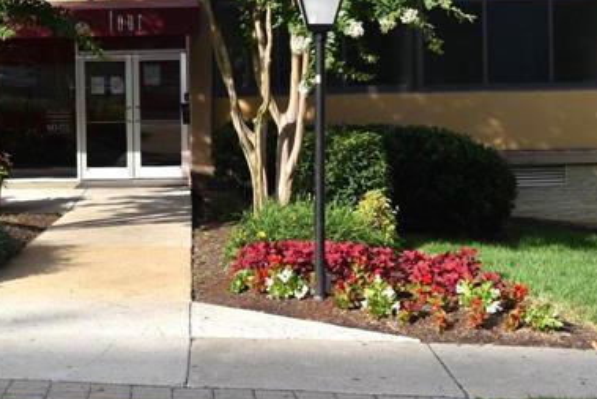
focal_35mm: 74
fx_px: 1228
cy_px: 112
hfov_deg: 26.9
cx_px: 129
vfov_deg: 18.4
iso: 100
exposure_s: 1/200
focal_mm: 26
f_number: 7.1
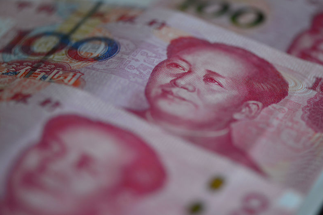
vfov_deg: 10.1
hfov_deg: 15.1
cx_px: 188
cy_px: 108
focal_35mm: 136
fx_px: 1220
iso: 1600
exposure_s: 1/60
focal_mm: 105
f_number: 3.5
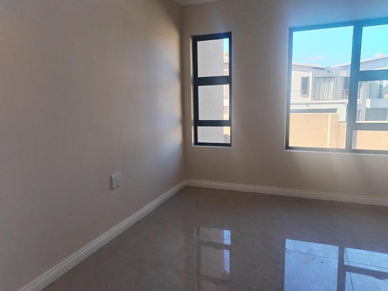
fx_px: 291
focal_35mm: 26
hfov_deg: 67.3
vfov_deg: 53.1
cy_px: 146
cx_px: 194
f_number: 1.8
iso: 100
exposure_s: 1/114
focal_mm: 4.75
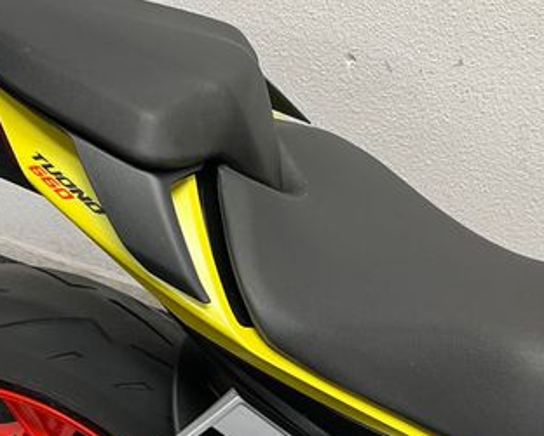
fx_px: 838
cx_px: 157
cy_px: 181
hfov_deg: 35.4
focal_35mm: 52
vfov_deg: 29.1
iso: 80
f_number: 1.6
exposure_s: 1/50
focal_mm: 5.1
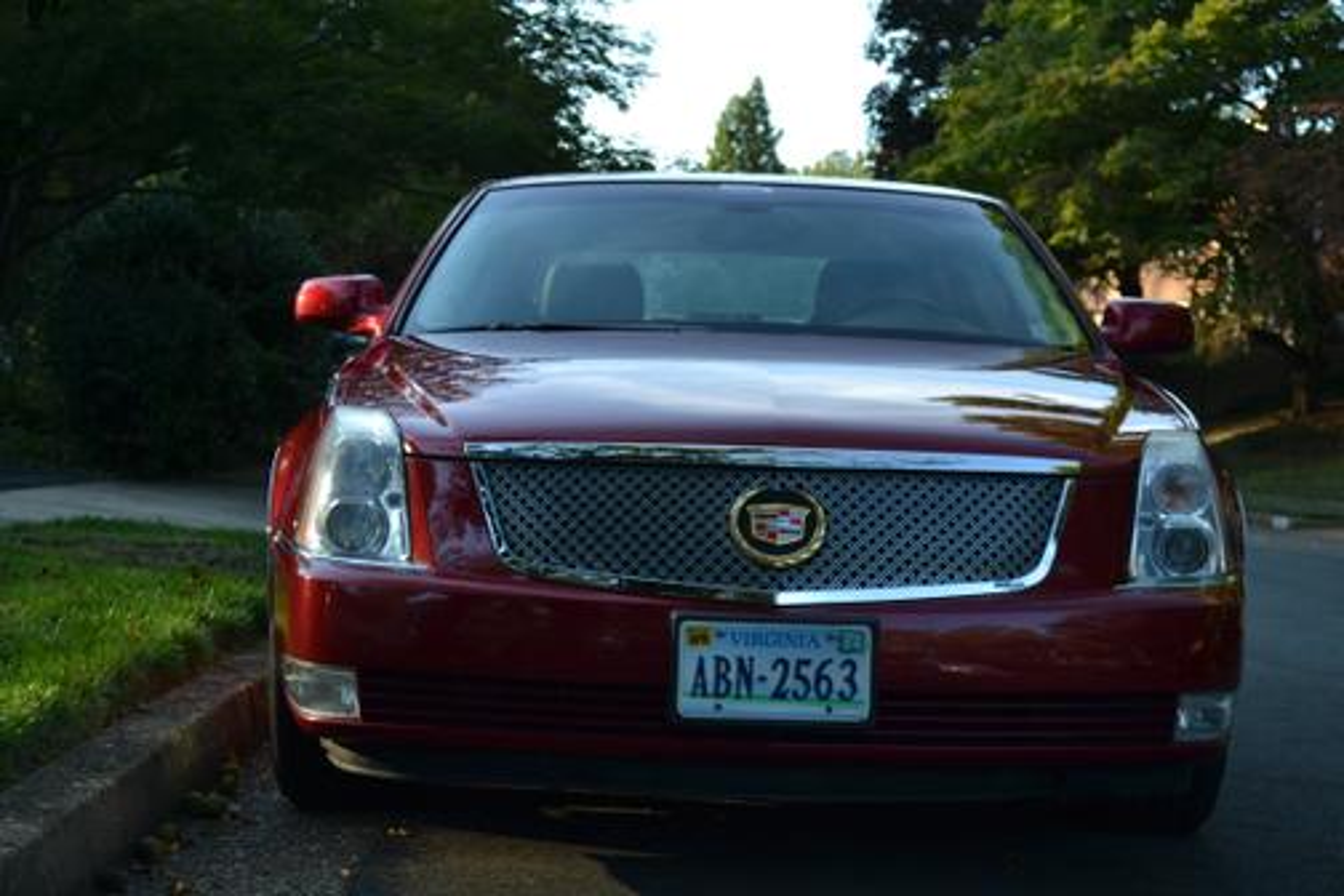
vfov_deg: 20.6
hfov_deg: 30.5
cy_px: 448
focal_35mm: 66
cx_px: 672
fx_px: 2464
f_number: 5.6
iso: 160
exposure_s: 1/125
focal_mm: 44
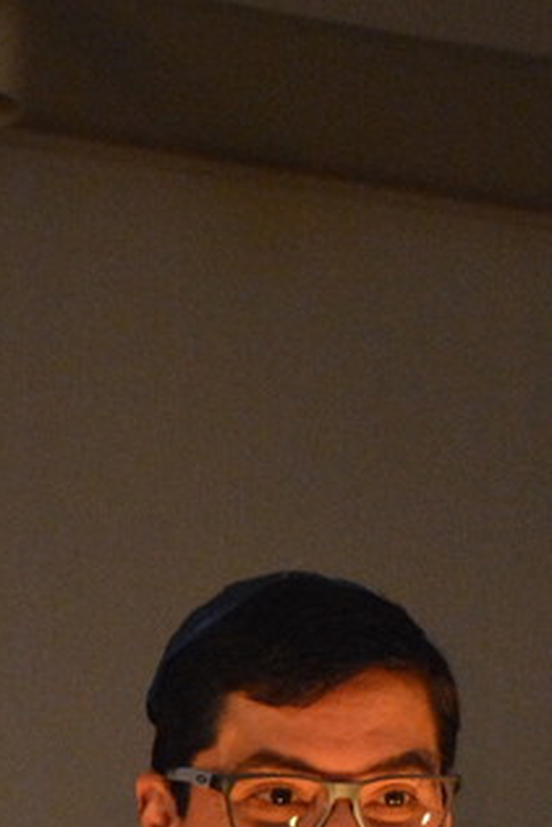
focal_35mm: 146
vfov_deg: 13.2
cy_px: 1256
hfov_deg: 9.3
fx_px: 3354
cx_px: 1
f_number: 4.5
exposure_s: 1/40
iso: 3200
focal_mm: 30
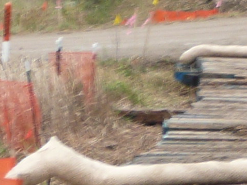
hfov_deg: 3.4
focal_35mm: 572
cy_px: 18
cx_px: 495
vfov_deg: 2.6
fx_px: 4079
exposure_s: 1/40
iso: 100
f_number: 4.7
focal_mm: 14.7
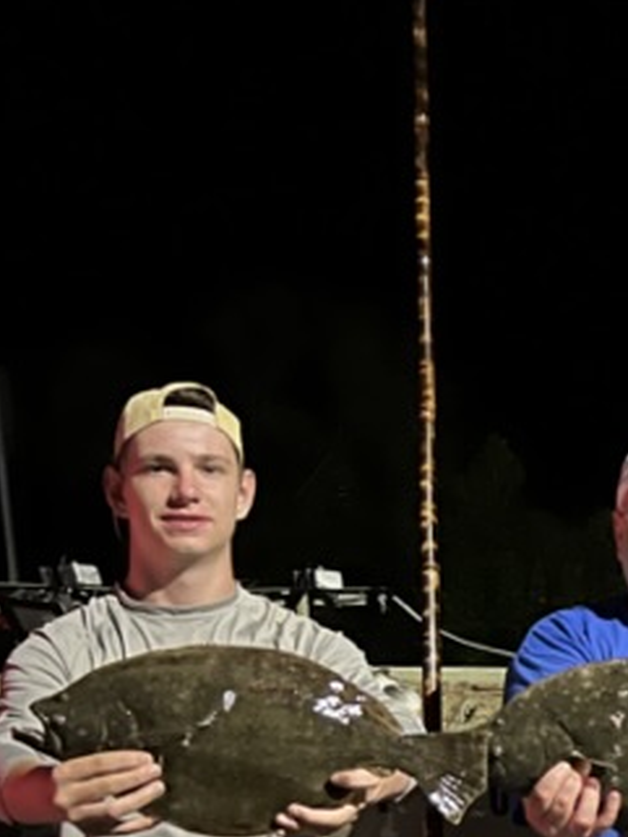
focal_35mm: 83
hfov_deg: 16.1
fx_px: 2006
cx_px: 986
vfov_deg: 22.9
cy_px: 756
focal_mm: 5.7
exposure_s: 1/15
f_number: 1.5
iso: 1000
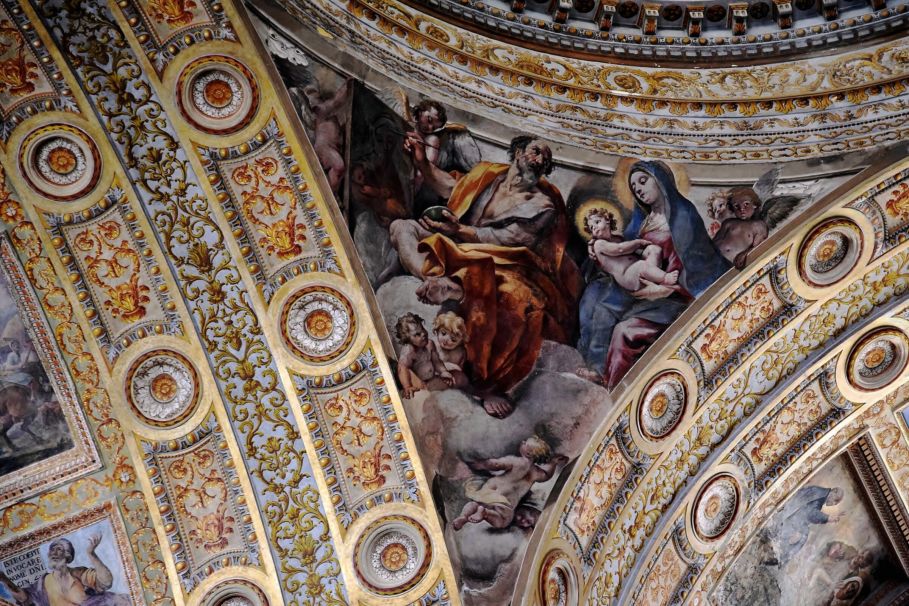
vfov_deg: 13.0
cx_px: 454
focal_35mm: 105
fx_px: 2652
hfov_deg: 19.5
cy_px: 303
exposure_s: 1/125
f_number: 4
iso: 3200
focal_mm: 70
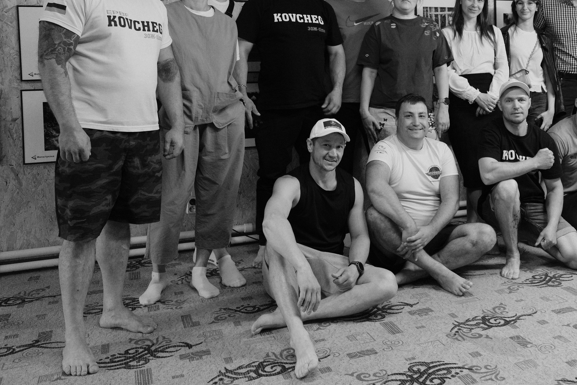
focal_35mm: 39
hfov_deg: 48.2
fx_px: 625
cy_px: 90
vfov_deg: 33.4
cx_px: 413
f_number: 2.8
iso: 1250
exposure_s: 1/100
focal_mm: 16
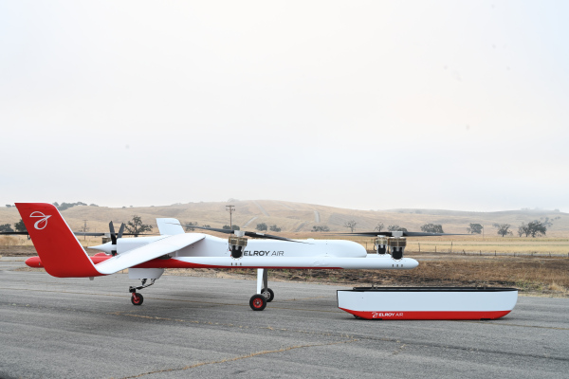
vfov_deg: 27.5
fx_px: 774
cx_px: 284
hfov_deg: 40.3
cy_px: 190
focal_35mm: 49
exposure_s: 1/10
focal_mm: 49
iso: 200
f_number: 10
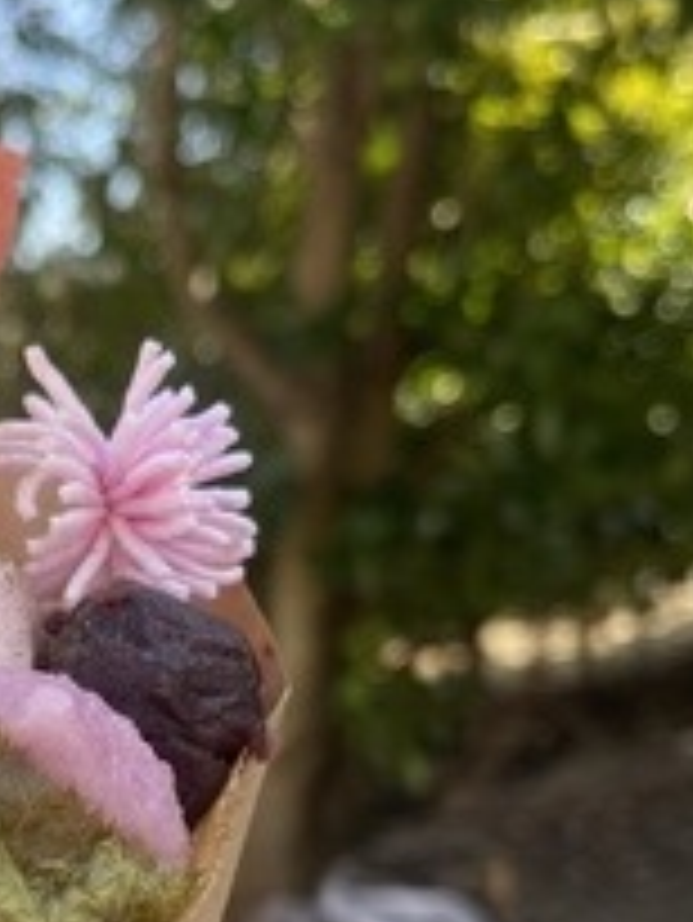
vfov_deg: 30.8
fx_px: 1627
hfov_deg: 22.9
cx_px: -25
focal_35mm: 61
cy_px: 751
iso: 32
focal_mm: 5.1
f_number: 1.6
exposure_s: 1/501
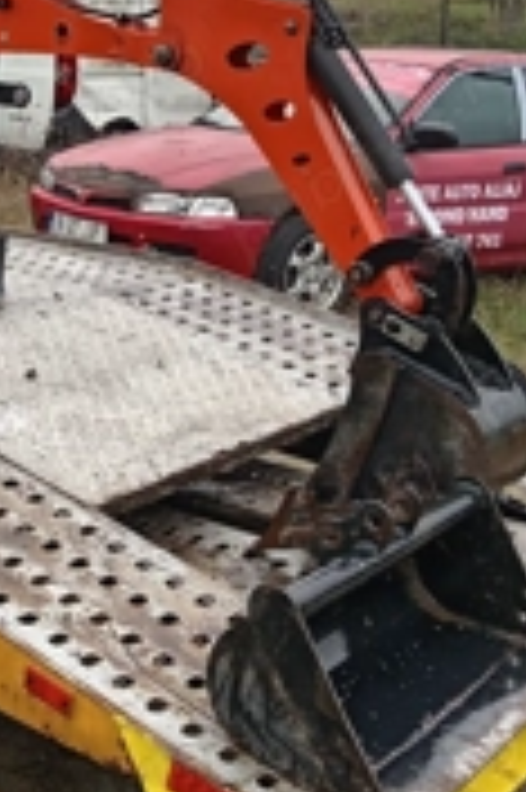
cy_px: 225
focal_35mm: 64
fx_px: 1405
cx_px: -99
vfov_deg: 31.0
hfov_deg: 19.9
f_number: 1.8
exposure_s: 1/50
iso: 138
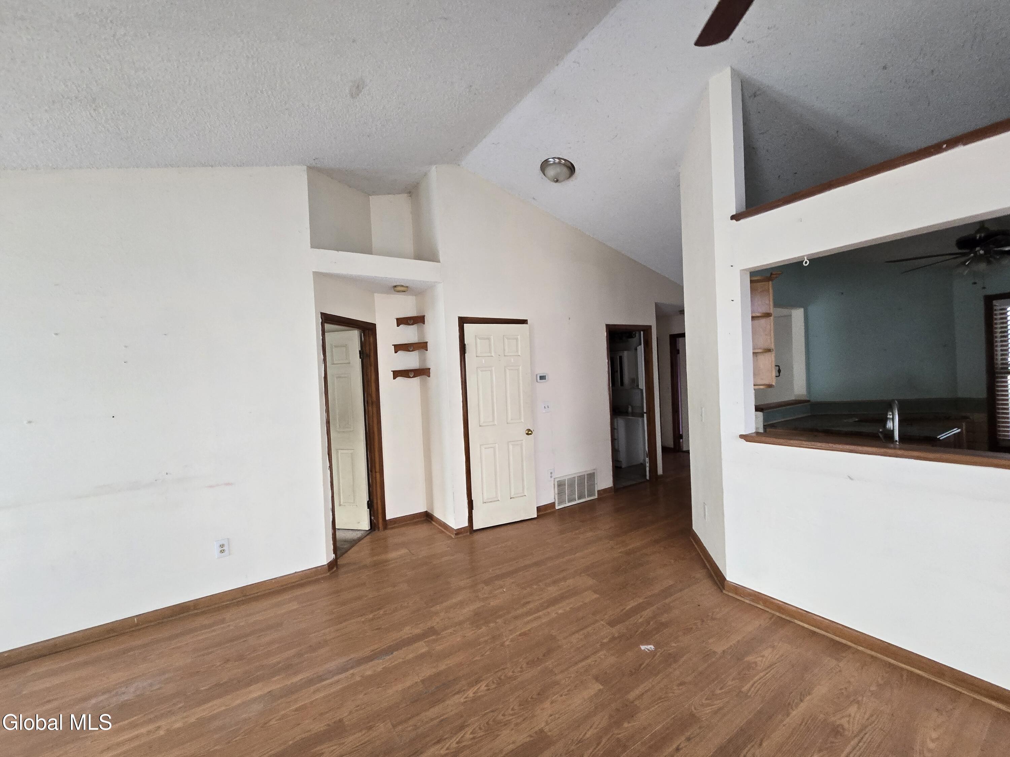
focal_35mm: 13
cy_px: 378
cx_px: 505
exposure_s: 1/60
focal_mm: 2.2
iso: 160
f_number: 2.2
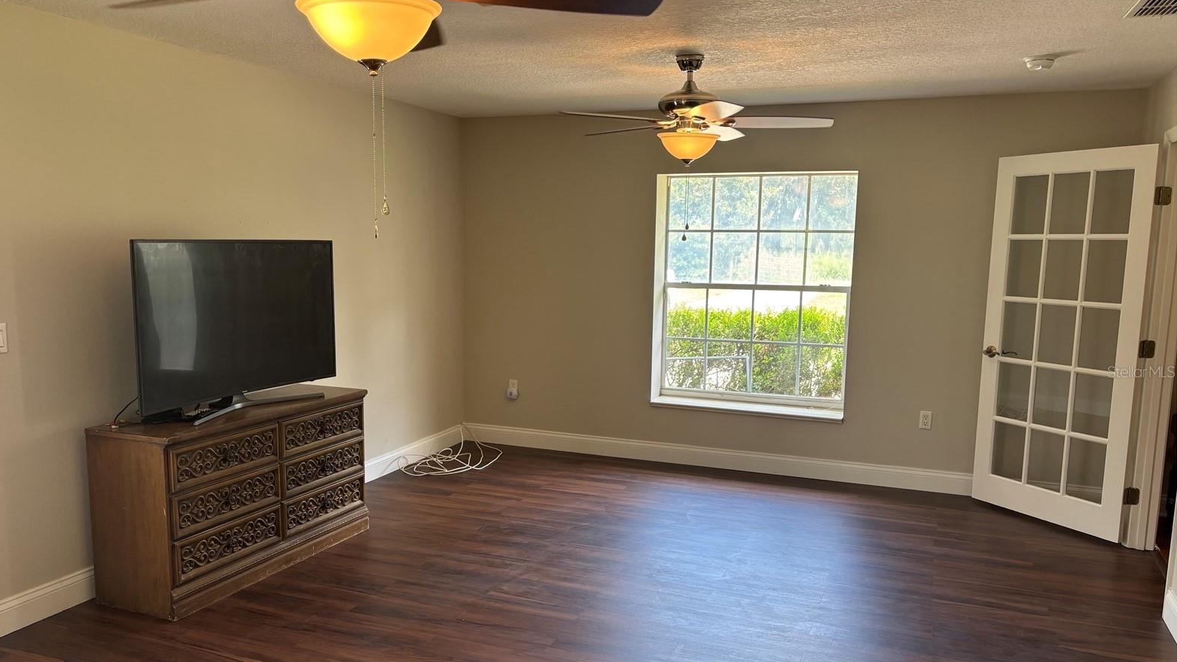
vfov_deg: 40.1
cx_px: 576
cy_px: 371
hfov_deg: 66.1
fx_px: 905
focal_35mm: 29
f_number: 1.6
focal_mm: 5.96
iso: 80
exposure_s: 1/60
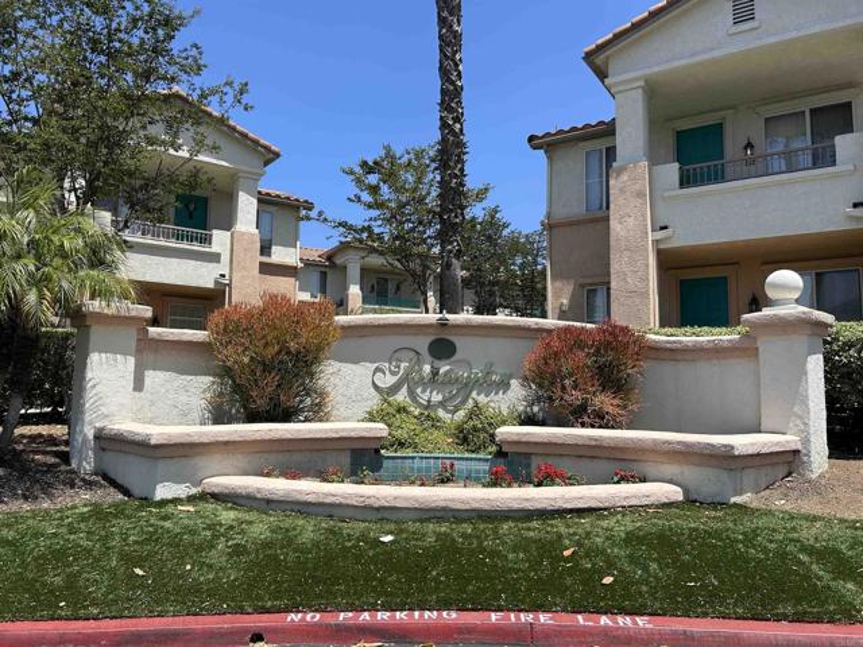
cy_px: 324
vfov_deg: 53.1
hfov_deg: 67.3
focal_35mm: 26
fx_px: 648
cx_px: 432
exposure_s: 1/3460
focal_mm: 5.7
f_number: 1.5
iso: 50
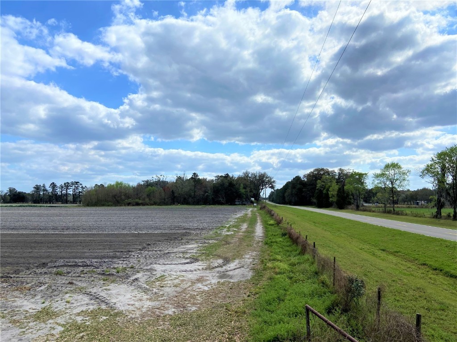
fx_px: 343
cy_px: 171
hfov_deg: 67.3
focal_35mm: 26
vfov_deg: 53.1
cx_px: 228
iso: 32
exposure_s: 1/6061
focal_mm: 4.25
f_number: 1.8
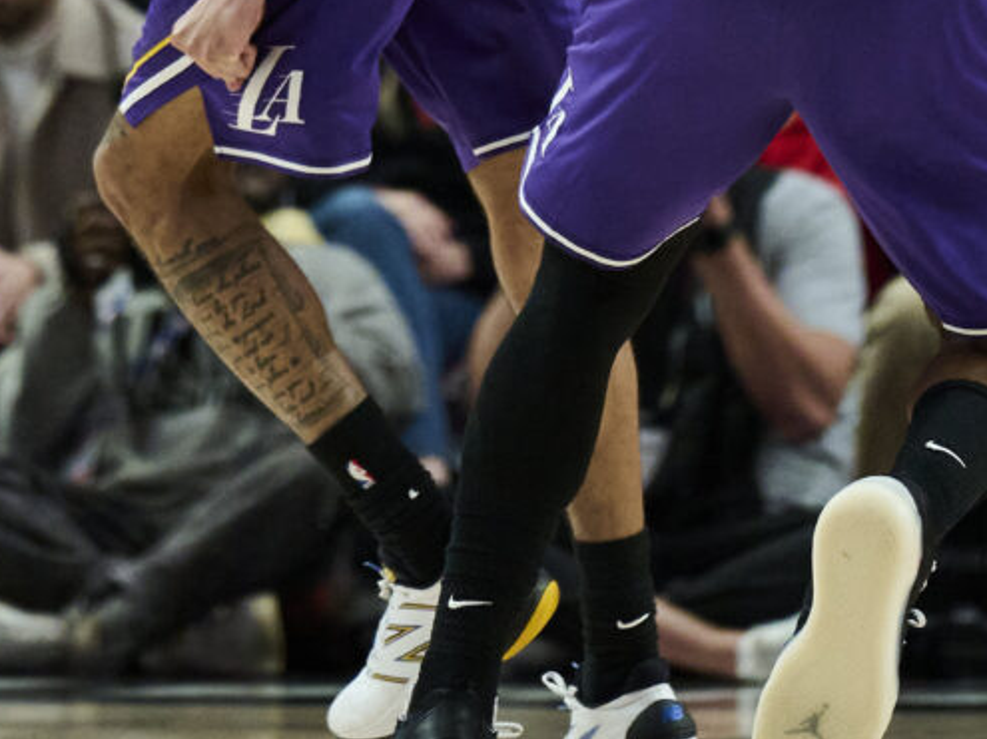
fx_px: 17018
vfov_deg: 2.5
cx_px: -94
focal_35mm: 597
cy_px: -122
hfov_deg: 3.3
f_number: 2.8
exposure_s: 1/1919
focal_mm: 200
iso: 3200
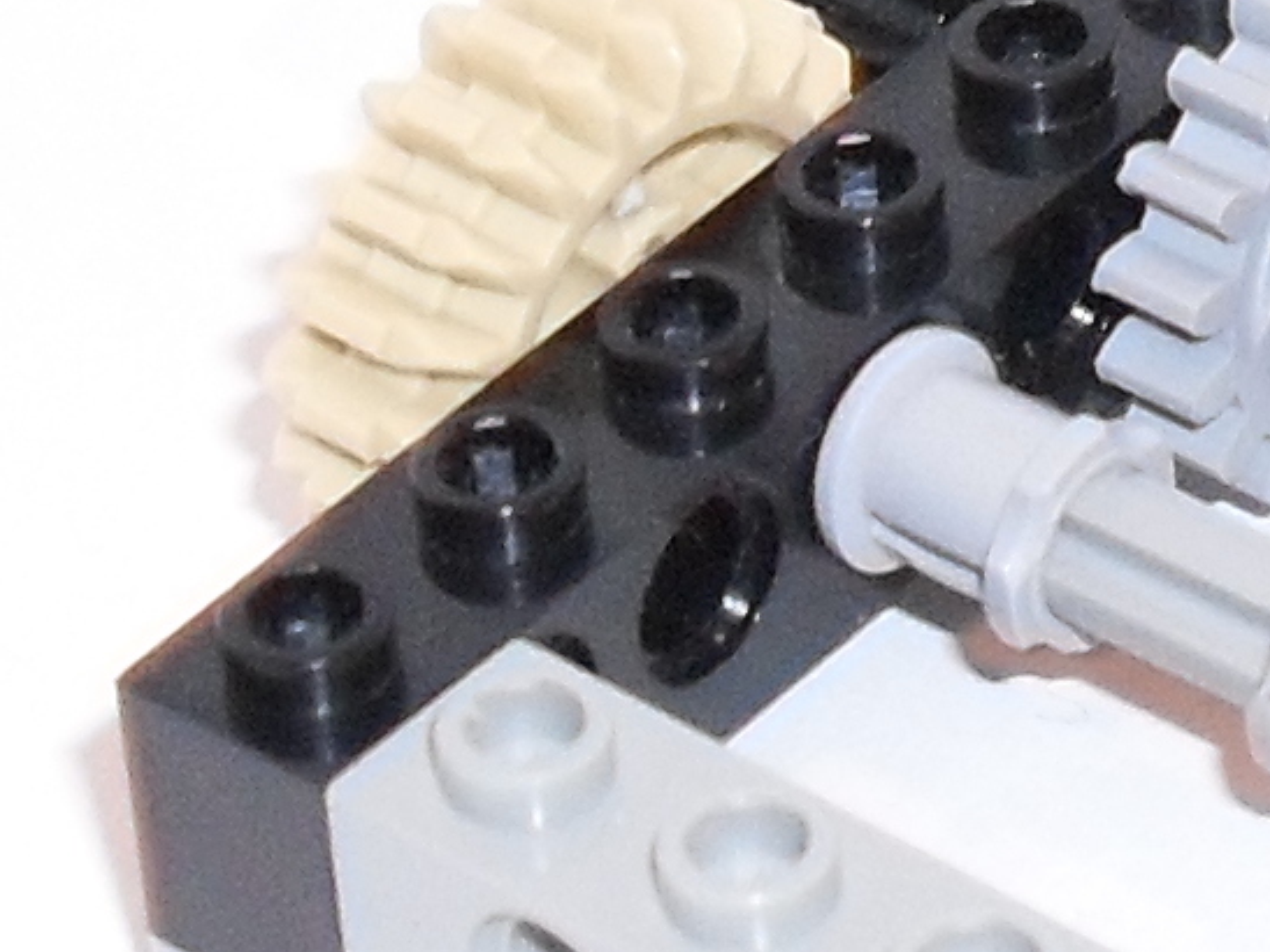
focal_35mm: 131
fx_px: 4805
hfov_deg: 14.2
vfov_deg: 11.3
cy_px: 207
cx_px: 1813
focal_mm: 6.3
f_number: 3.2
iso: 200
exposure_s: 1/45
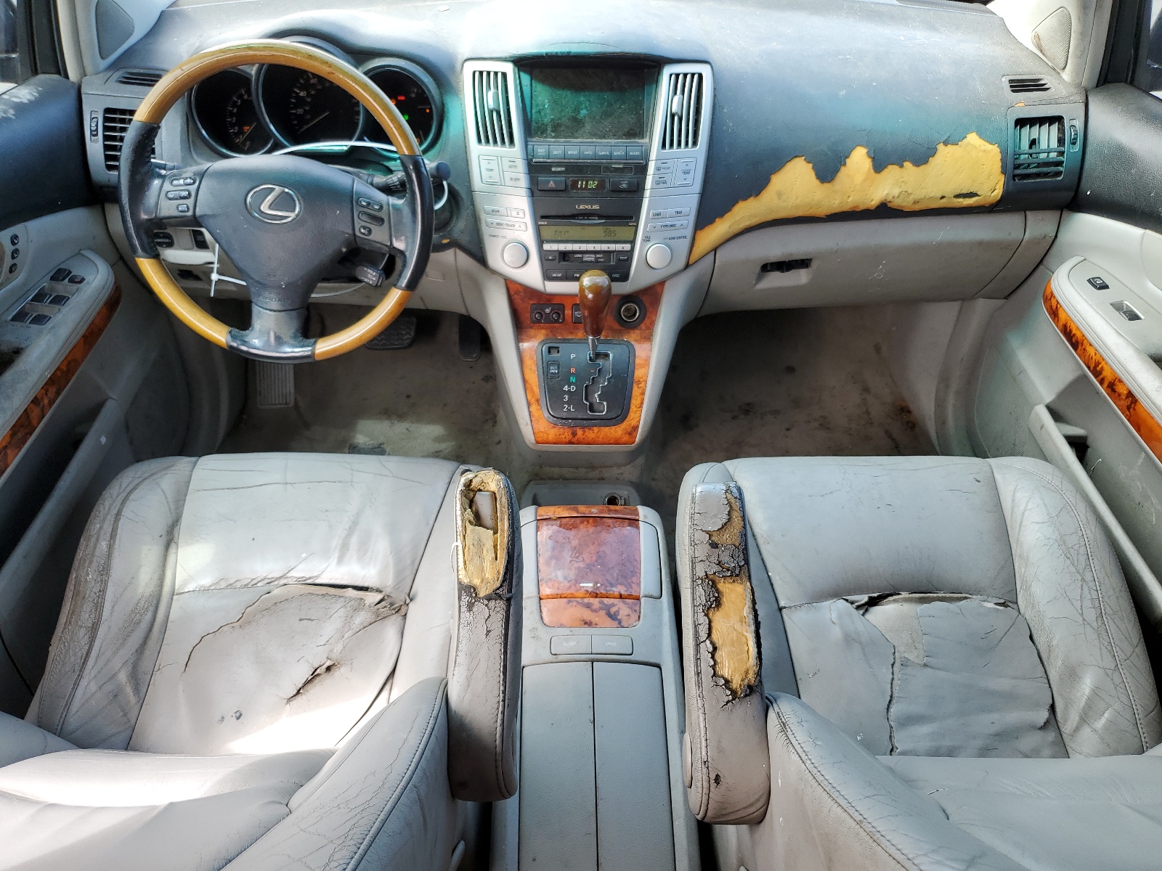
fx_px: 873
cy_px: 436
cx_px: 581
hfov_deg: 67.3
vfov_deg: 53.1
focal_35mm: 26
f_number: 1.5
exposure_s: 1/217
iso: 50
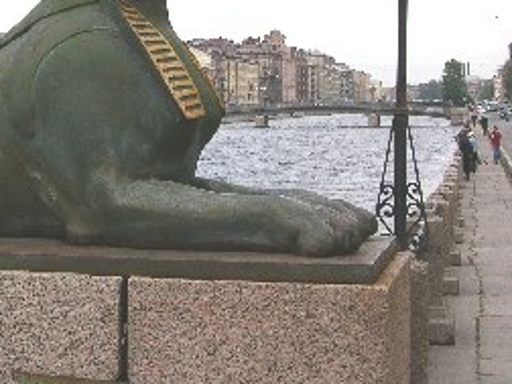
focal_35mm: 84
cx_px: 56
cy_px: 37
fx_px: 1242
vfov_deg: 17.3
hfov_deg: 22.7
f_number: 8
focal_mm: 9.2
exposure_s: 1/115
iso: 50
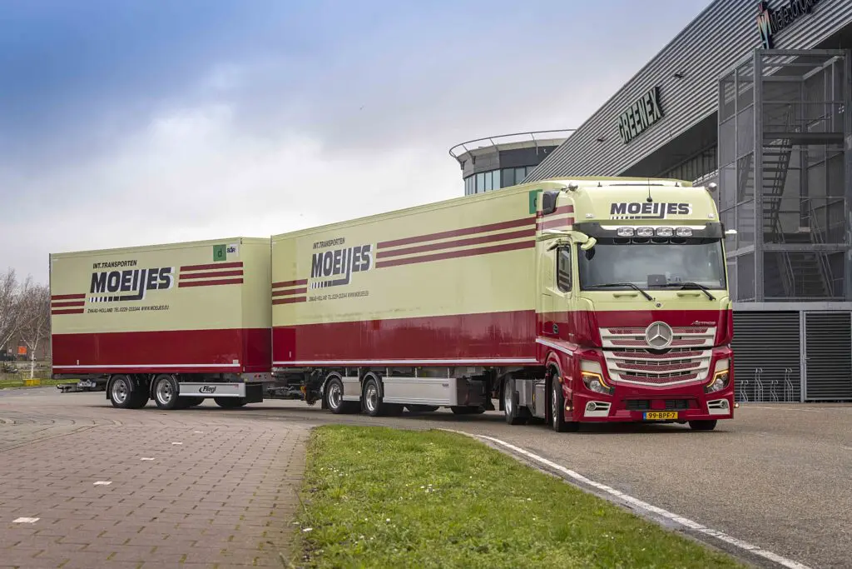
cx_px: 426
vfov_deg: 19.5
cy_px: 284
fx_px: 1657
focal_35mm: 70
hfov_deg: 28.8
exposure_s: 1/500
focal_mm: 70
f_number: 6.3
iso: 640
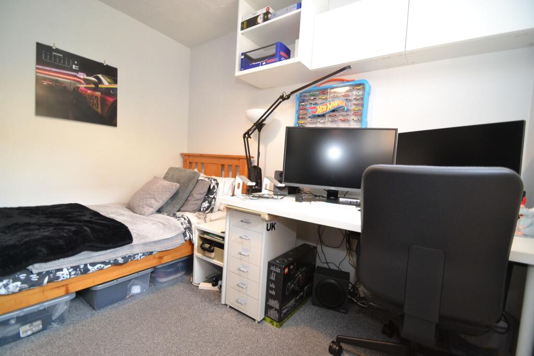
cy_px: 178
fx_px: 223
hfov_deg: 100.4
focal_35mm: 15
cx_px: 267
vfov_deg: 77.3
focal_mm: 10
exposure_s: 1/60
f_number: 3.5
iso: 1400
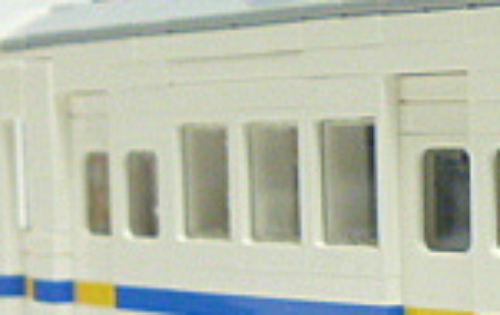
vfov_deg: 8.4
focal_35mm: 157
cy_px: 282
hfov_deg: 12.4
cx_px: 828
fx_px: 2143
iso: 400
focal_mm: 6.3
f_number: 3.5
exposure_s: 1/8
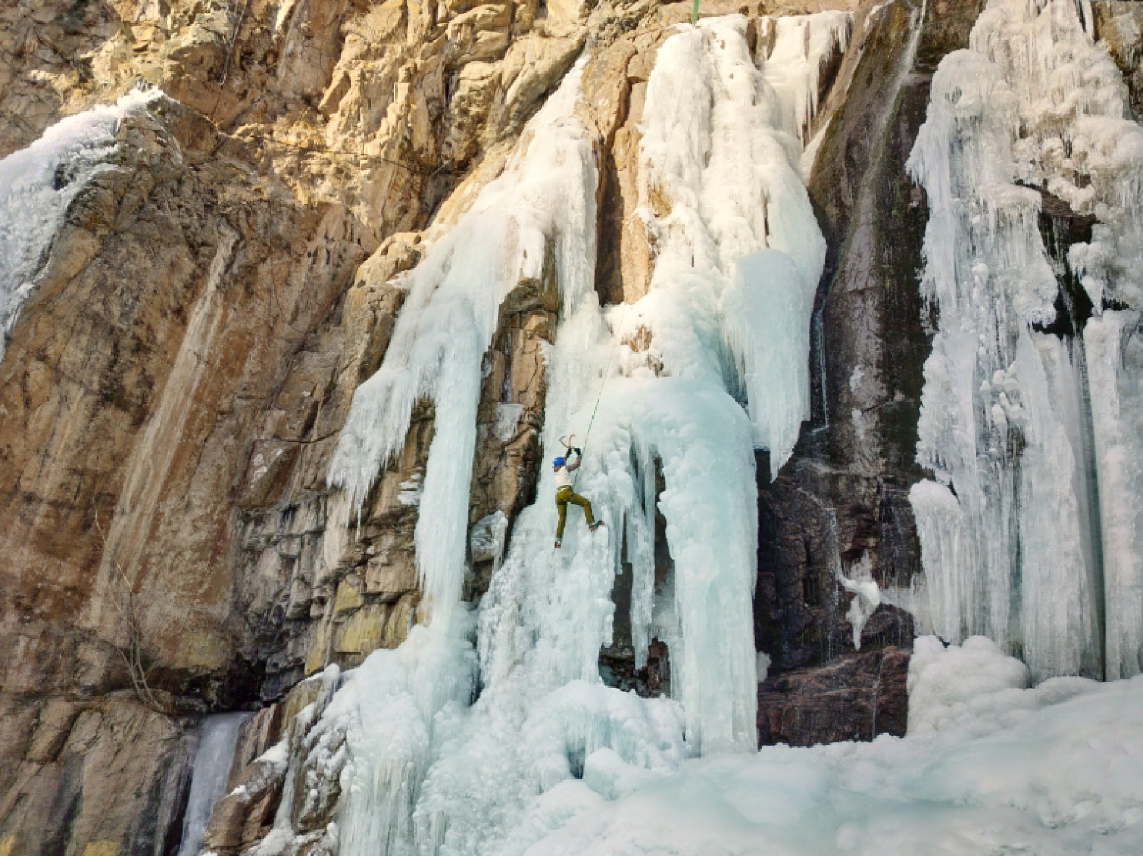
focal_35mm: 24
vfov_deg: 56.8
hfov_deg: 71.6
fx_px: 792
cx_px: 572
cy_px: 428
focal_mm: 5.2
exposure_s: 1/473
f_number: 1.7
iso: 50
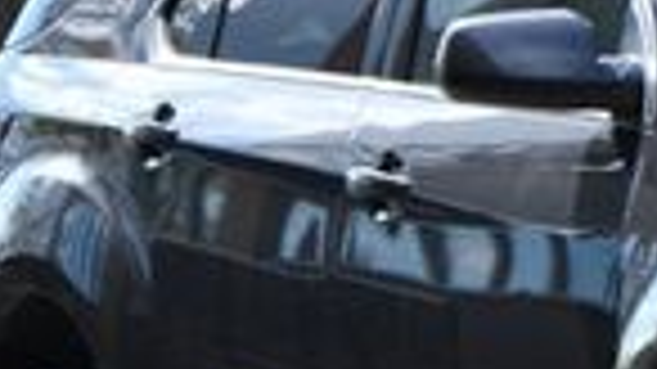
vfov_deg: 2.0
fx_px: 10344
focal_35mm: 594
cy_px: 86
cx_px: 927
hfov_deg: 3.6
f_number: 8
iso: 100
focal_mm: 86
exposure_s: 1/250
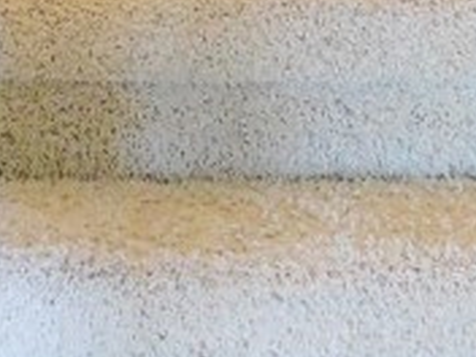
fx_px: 1843
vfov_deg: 9.9
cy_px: -457
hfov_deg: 14.6
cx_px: 62
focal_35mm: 134
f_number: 3
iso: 400
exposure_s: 1/10
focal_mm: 4
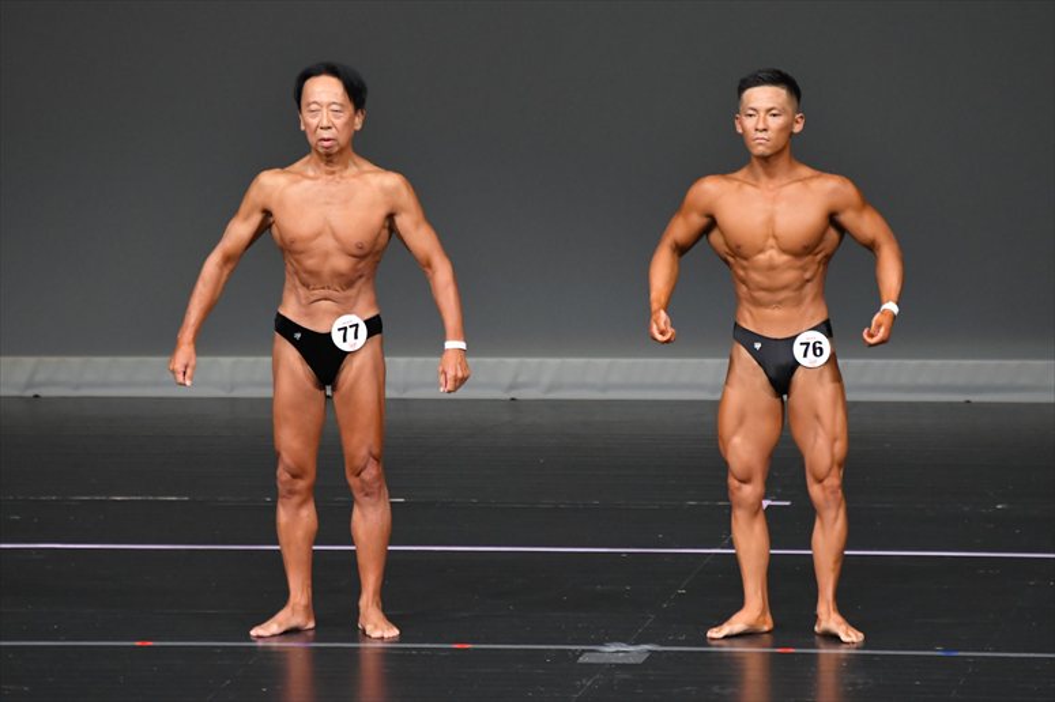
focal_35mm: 375
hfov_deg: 5.5
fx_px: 10984
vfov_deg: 3.7
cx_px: 528
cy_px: 351
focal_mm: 250
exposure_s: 1/400
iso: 4000
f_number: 5.6
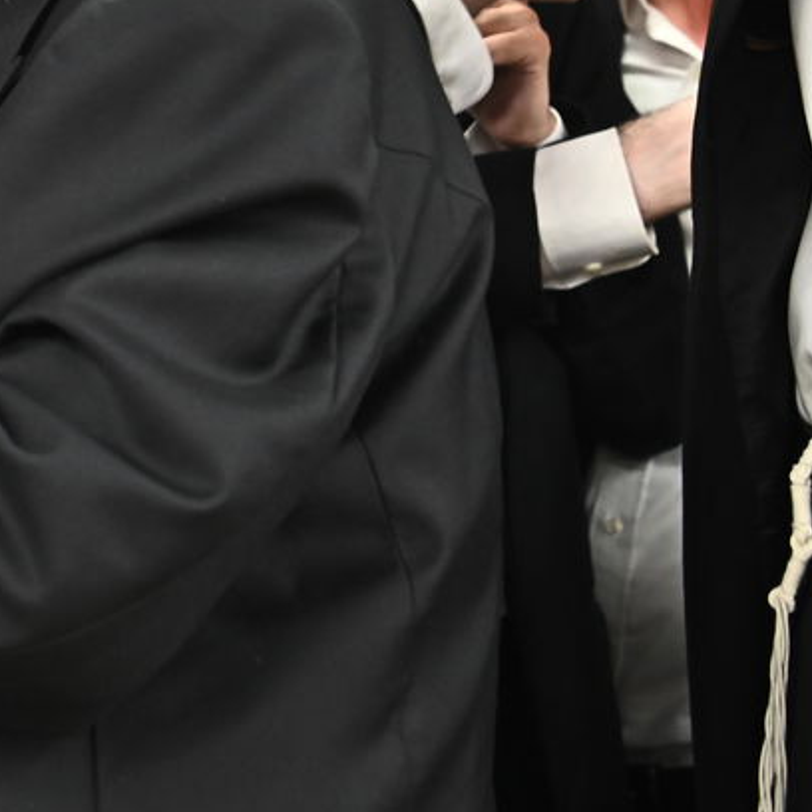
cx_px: -468
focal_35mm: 99
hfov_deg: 15.9
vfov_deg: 17.0
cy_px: -84
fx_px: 2627
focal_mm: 34
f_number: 4.5
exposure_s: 1/200
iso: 3200
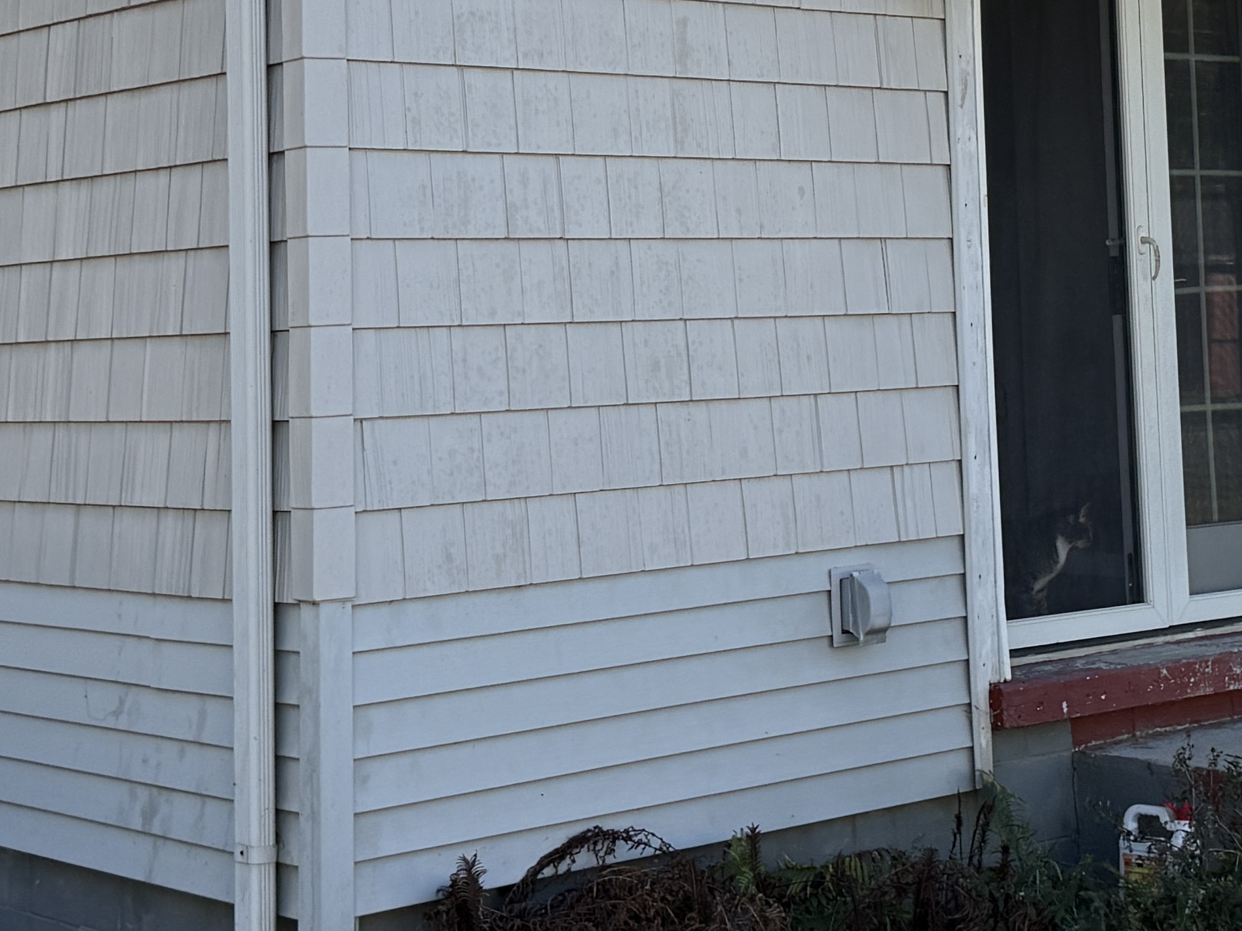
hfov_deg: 26.3
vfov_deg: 19.5
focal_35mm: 74
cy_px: 103
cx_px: 729
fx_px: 2655
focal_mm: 6.76
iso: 100
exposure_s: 1/2801
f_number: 1.78
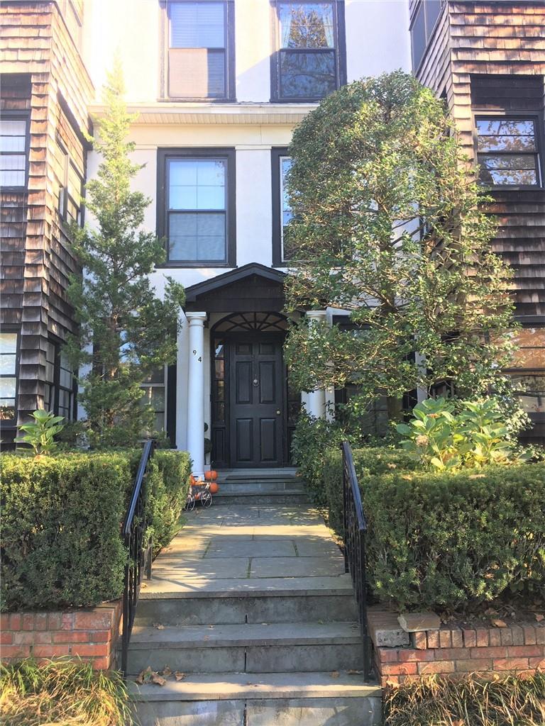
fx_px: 609
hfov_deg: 48.2
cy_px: 363
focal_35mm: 29
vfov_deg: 61.7
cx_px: 272
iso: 25
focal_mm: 4.15
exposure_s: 1/100
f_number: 2.2
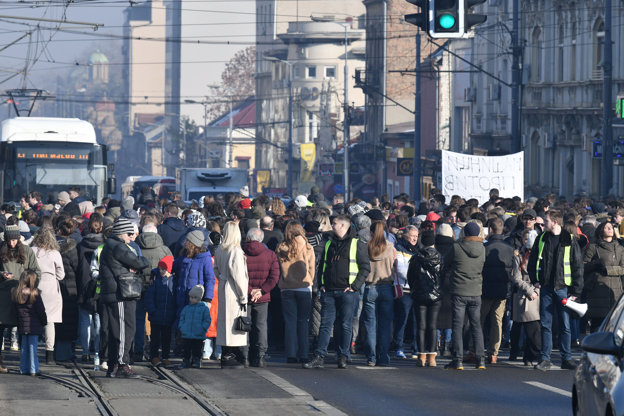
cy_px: 185
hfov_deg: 9.0
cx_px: 273
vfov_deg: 6.0
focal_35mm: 228
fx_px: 3952
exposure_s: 1/1600
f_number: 7.1
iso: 500
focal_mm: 200
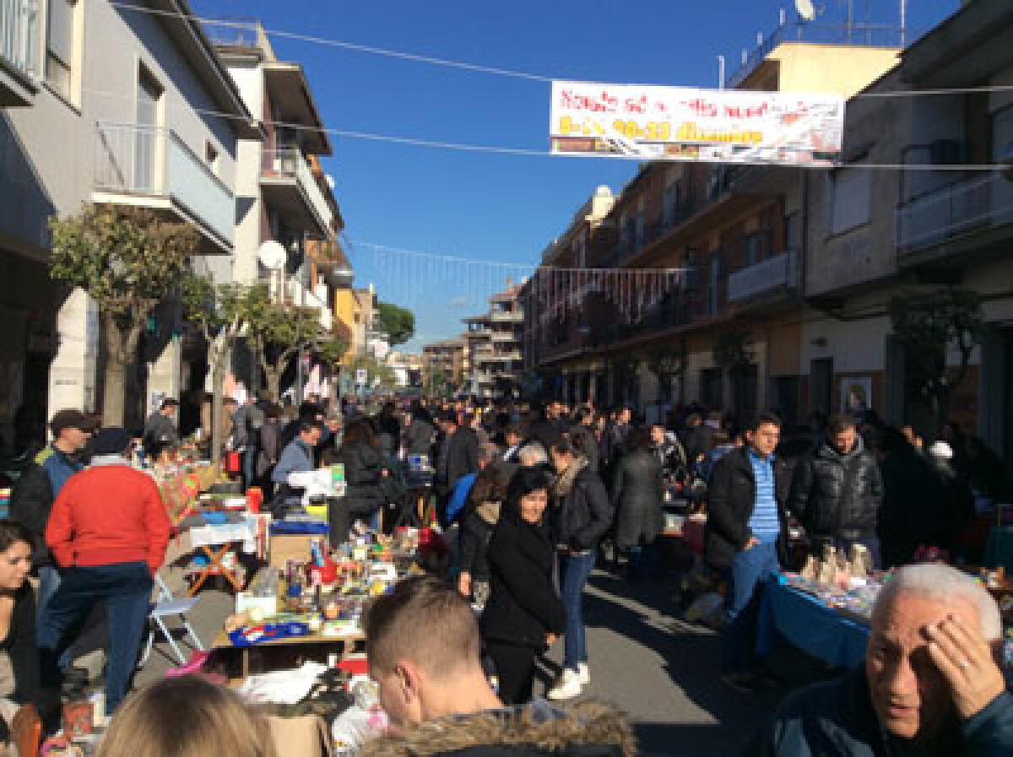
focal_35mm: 33
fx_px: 965
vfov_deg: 42.9
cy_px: 378
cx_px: 506
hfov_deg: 55.4
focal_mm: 3.3
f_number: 2.4
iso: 32
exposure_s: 1/1908
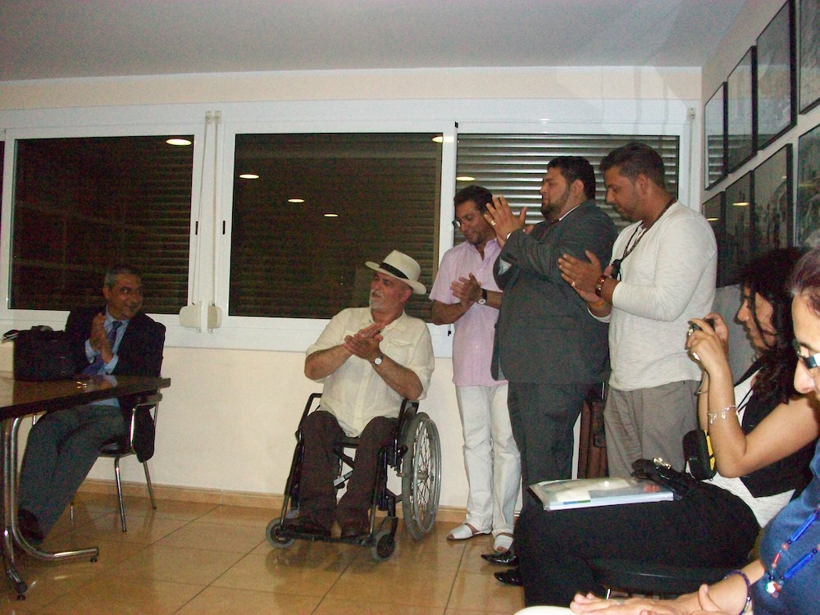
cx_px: 410
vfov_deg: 41.8
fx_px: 805
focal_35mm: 34
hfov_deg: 54.0
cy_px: 308
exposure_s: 1/125
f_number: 2.8
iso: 400
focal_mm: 5.7
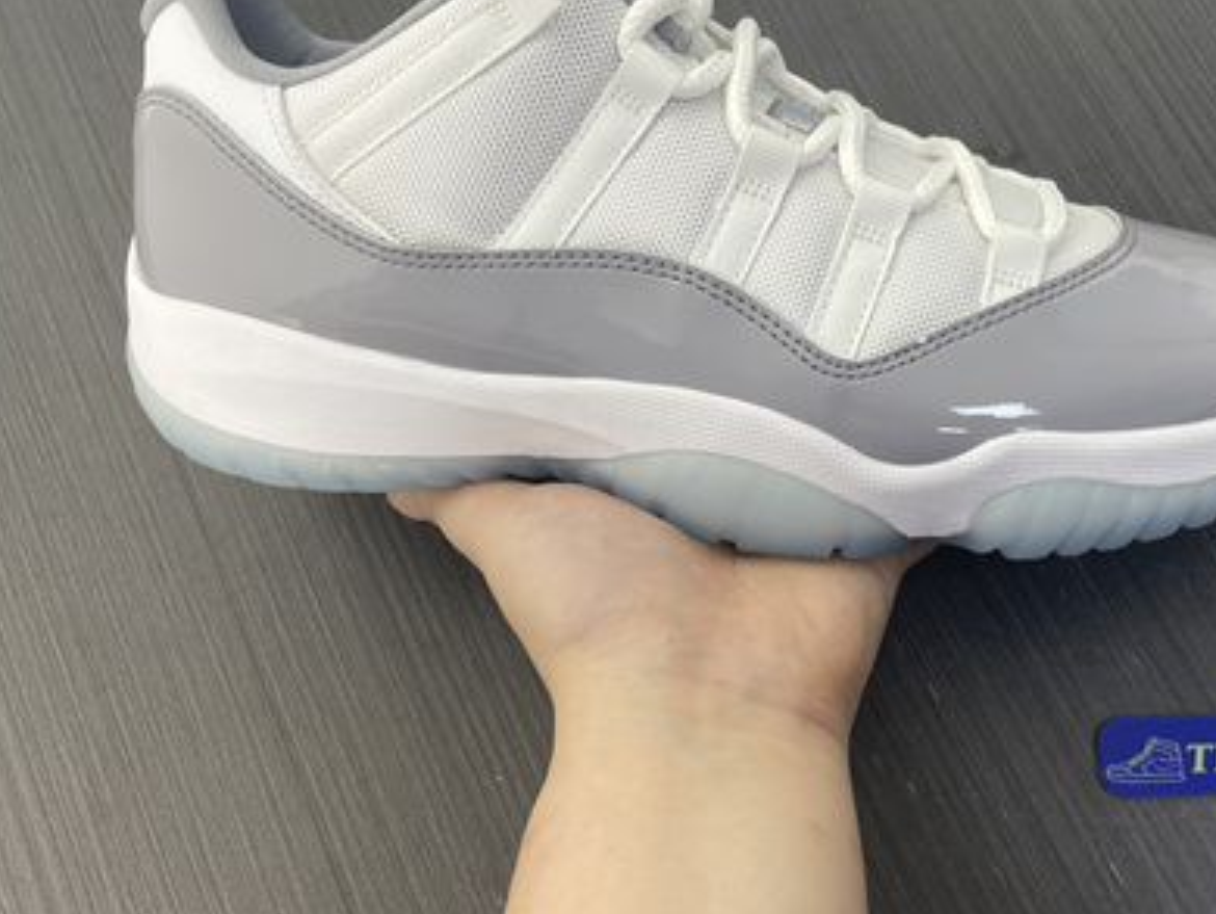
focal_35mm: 40
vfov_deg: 36.0
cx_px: 795
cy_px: 471
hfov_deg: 46.2
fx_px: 1406
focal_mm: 4.2
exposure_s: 1/100
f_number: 1.6
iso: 125
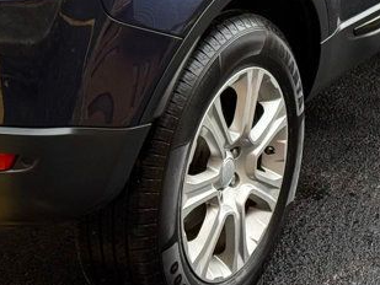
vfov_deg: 9.2
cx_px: 93
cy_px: -109
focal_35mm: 159
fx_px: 1746
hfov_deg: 12.4
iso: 64
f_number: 1.78
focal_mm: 6.76
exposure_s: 1/570
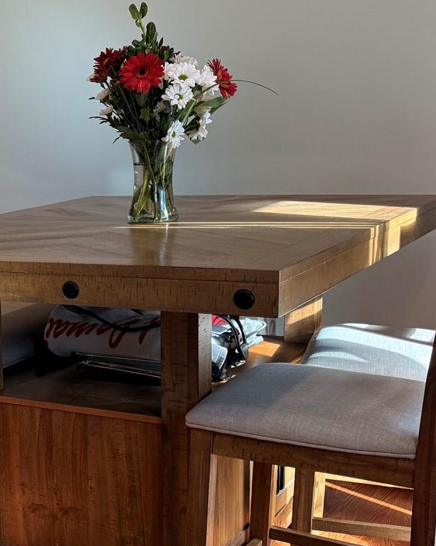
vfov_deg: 30.0
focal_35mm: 63
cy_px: 312
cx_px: -136
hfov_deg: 21.7
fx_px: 1017
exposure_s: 1/254
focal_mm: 6.76
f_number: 1.78
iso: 100
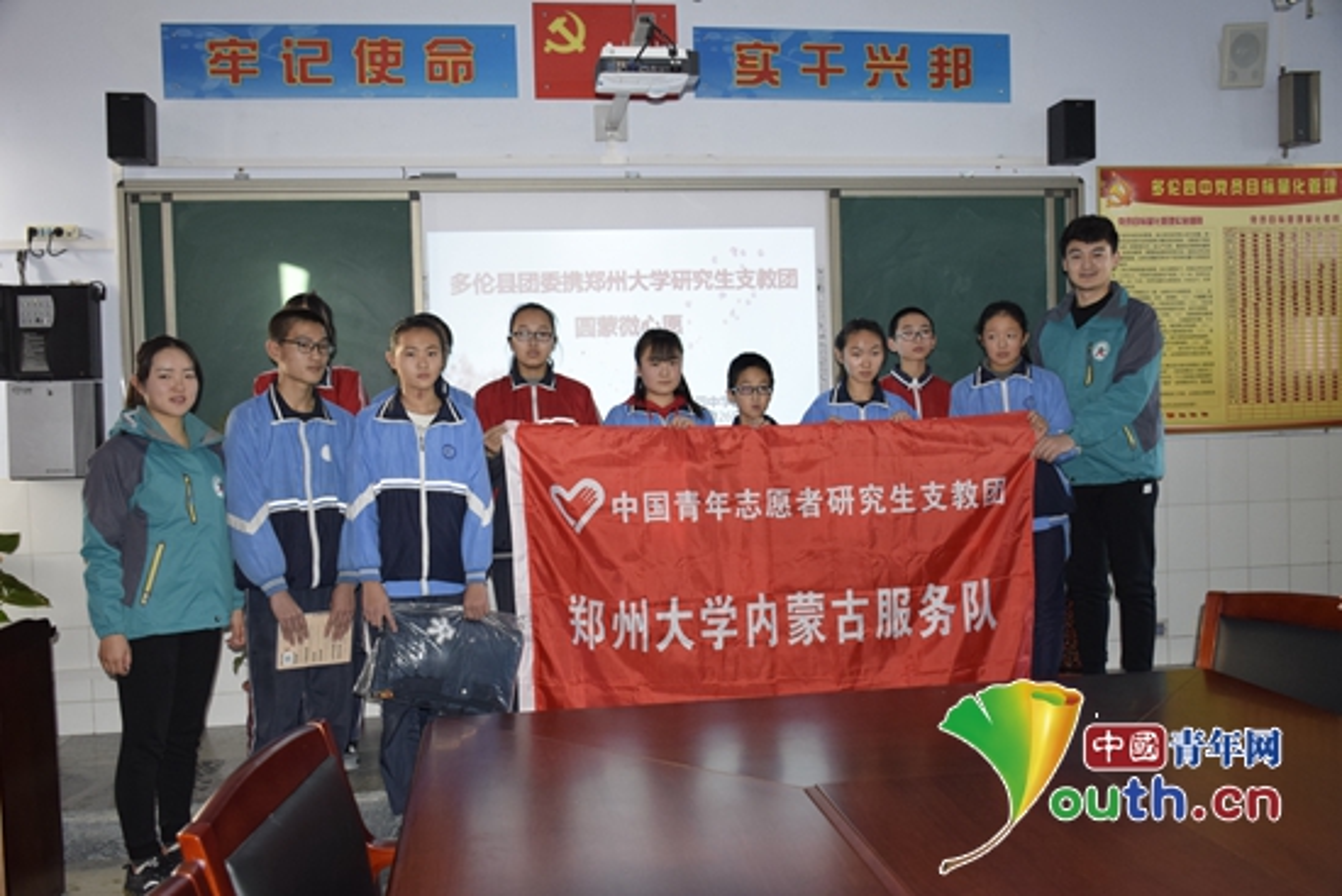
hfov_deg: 57.2
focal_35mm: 33
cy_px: 448
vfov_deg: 40.0
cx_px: 671
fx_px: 1230
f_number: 5.6
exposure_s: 1/160
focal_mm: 22
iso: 1250
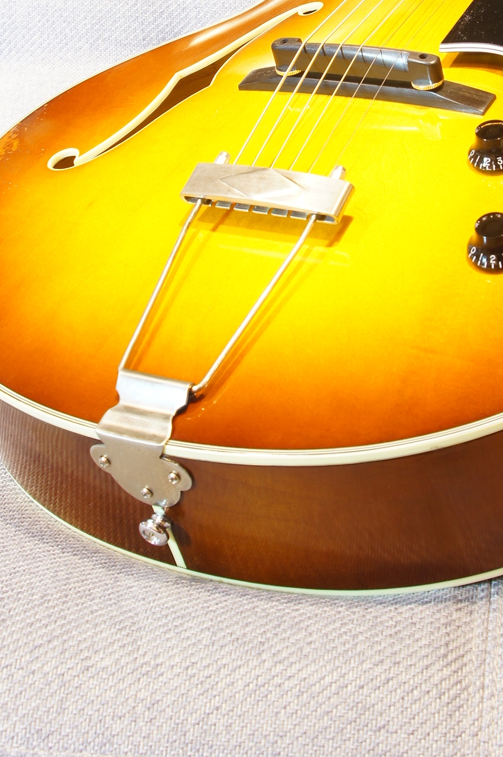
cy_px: 113
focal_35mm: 75
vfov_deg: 26.3
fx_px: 1576
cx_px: 364
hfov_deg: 18.0
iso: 100
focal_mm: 28
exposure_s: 1.3
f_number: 9
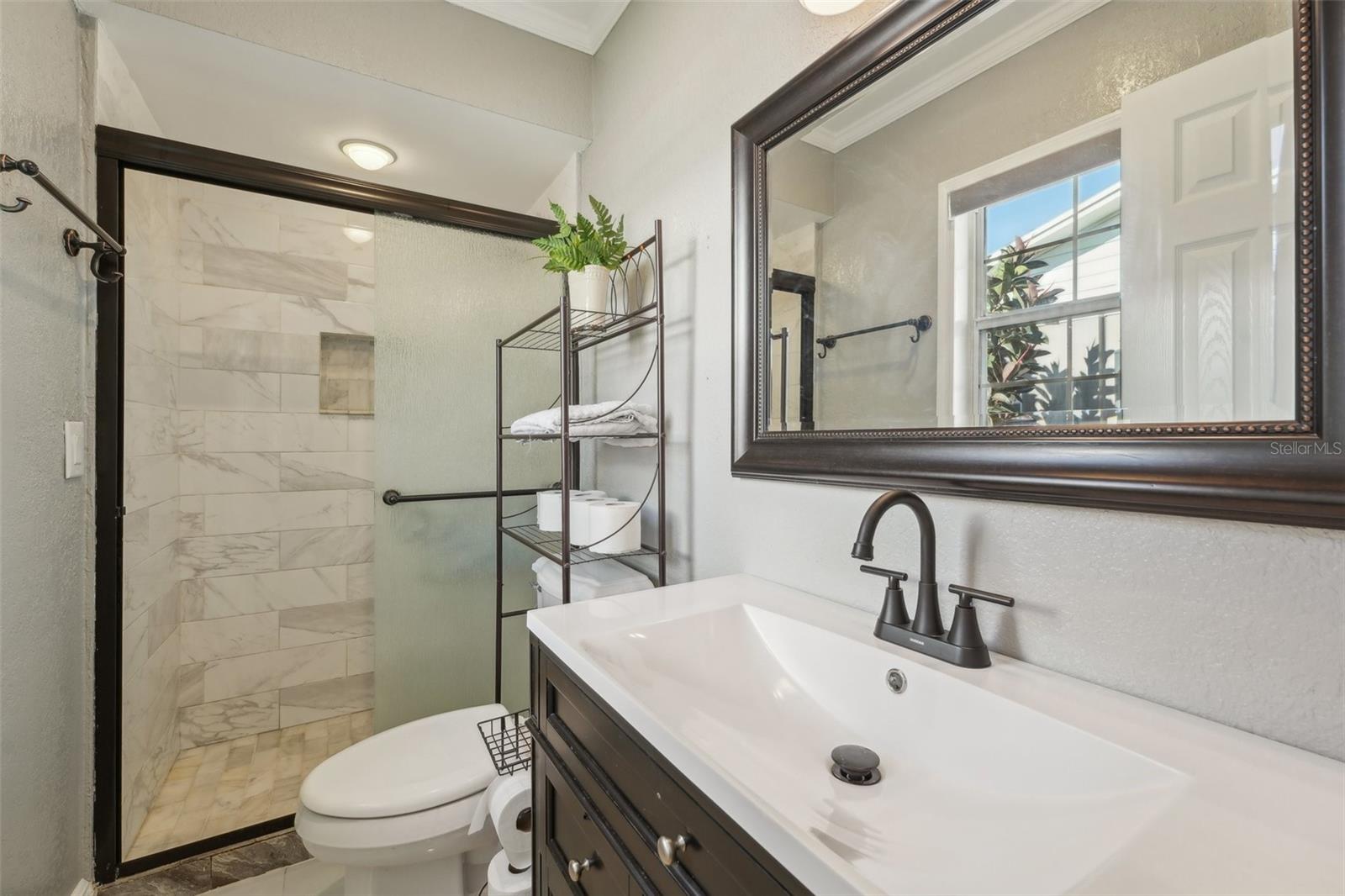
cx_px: 672
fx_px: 523
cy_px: 448
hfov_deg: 104.3
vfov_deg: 81.2
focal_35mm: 14
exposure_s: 1/30
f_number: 8
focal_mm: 14
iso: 400
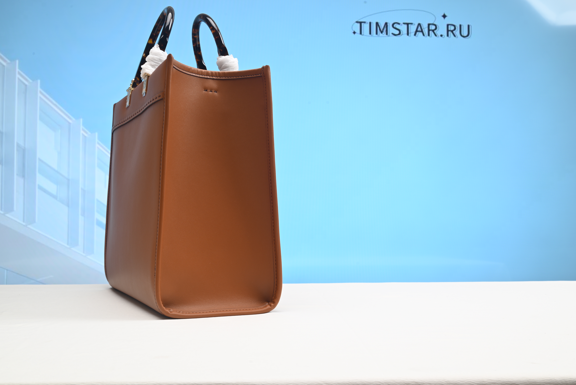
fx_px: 624
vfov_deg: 34.2
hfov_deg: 49.5
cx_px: 288
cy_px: 192
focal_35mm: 39
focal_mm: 39
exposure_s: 1/2
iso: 100
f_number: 16
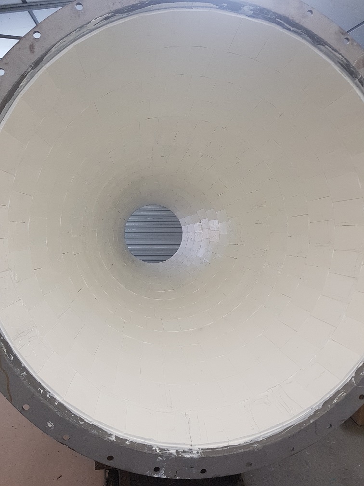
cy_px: 243
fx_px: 365
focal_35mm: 26
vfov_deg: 67.3
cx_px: 182
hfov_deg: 53.1
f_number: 1.7
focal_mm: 4.2
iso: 64
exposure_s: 1/100
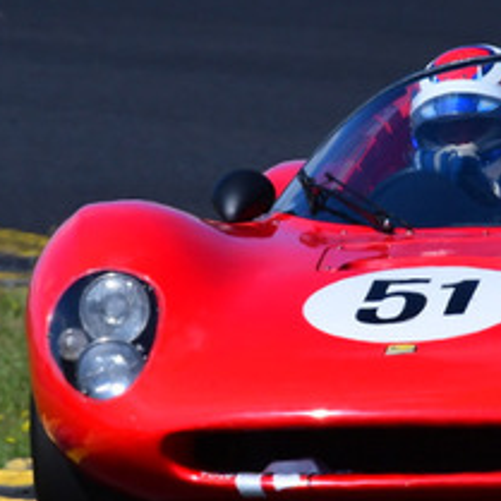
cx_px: 328
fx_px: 40052
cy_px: 110
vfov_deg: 0.7
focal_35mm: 2446
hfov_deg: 0.7
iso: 250
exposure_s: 1/640
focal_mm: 500
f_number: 11
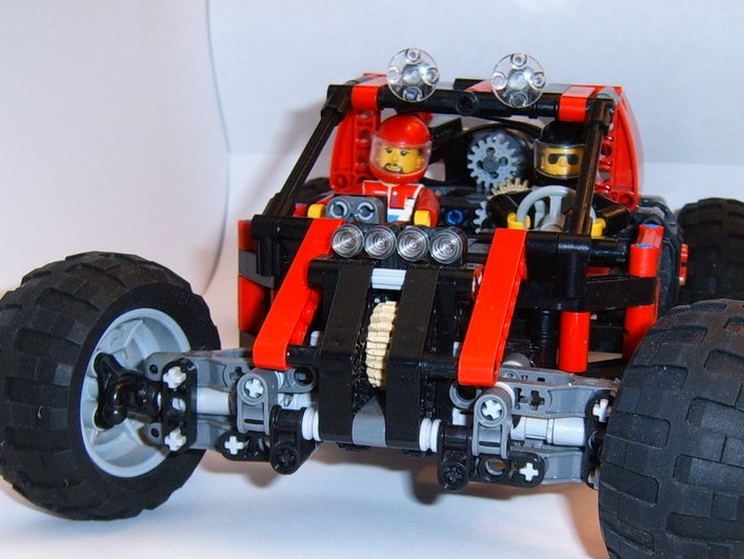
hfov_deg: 34.8
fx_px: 1183
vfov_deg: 26.5
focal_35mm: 55
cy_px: 363
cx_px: 442
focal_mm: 5.8
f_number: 2.8
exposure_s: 1/45
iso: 141
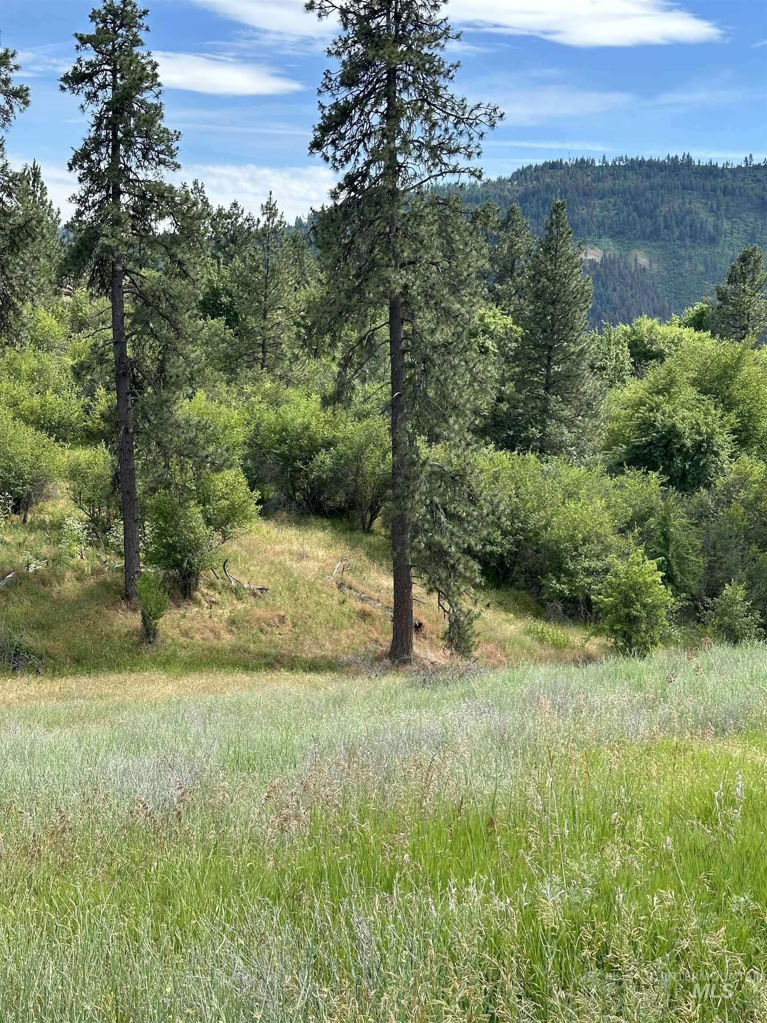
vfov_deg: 39.7
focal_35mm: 48
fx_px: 1418
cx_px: 384
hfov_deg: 30.3
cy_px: 512
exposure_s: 1/1414
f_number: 1.78
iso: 64
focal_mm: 6.86
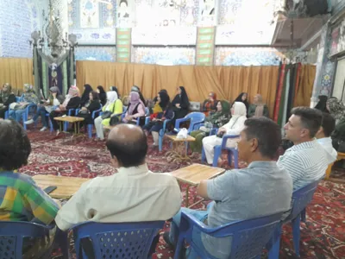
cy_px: 130
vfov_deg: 54.9
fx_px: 249
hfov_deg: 69.4
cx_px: 172
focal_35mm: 25
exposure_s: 1/33
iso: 400
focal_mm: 4.6
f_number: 2
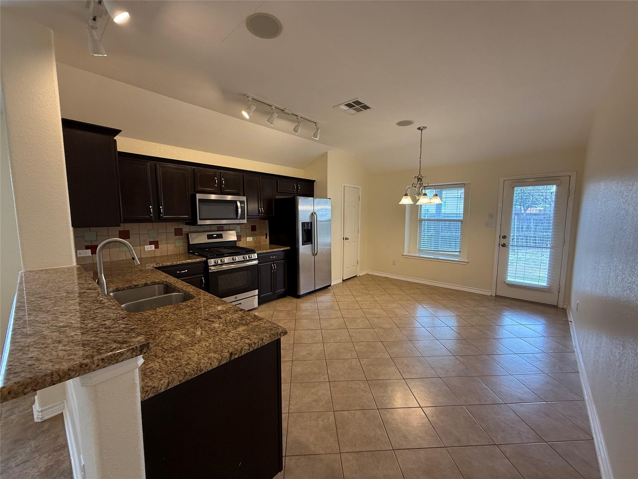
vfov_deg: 85.7
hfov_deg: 102.1
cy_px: 240
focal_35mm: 14
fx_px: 258
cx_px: 319
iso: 160
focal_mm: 2.22
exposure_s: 1/120
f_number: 2.2
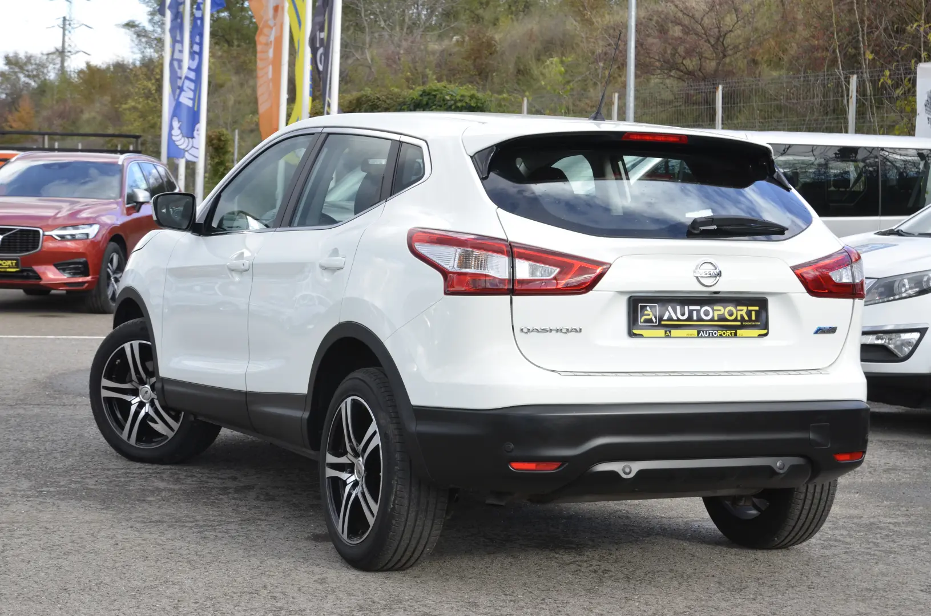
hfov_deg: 27.0
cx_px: 466
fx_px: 1935
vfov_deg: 18.1
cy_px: 308
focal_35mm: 75
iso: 200
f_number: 6.3
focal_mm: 50
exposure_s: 1/160
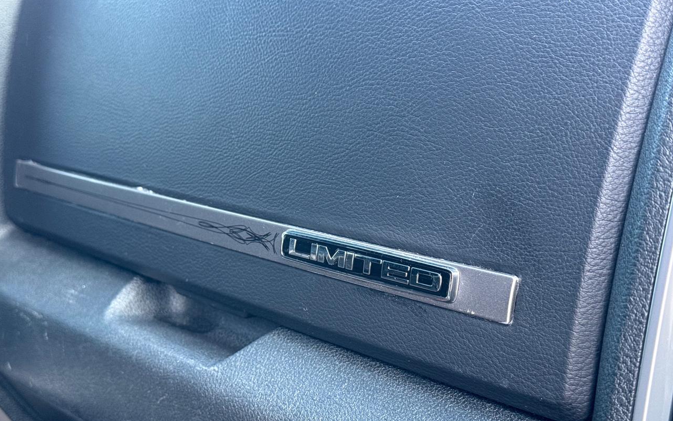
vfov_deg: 25.3
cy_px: 225
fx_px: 935
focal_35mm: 51
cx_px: 336
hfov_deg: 39.6
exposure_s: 1/66
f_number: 1.78
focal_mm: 6.76
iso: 100
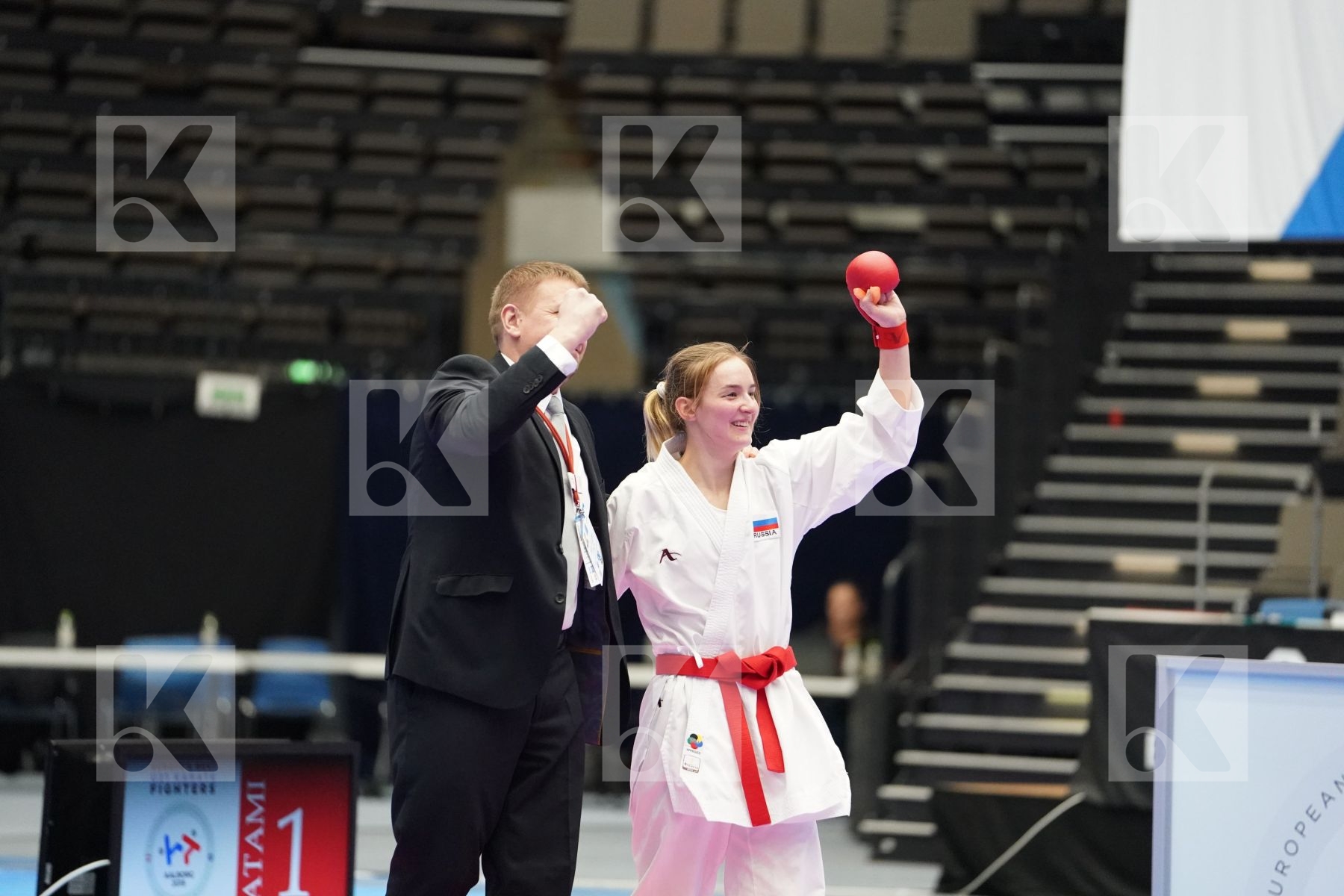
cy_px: 448
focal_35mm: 200
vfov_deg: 6.9
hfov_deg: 10.3
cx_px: 672
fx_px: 7466
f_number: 2.8
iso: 6400
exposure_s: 1/1000
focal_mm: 200
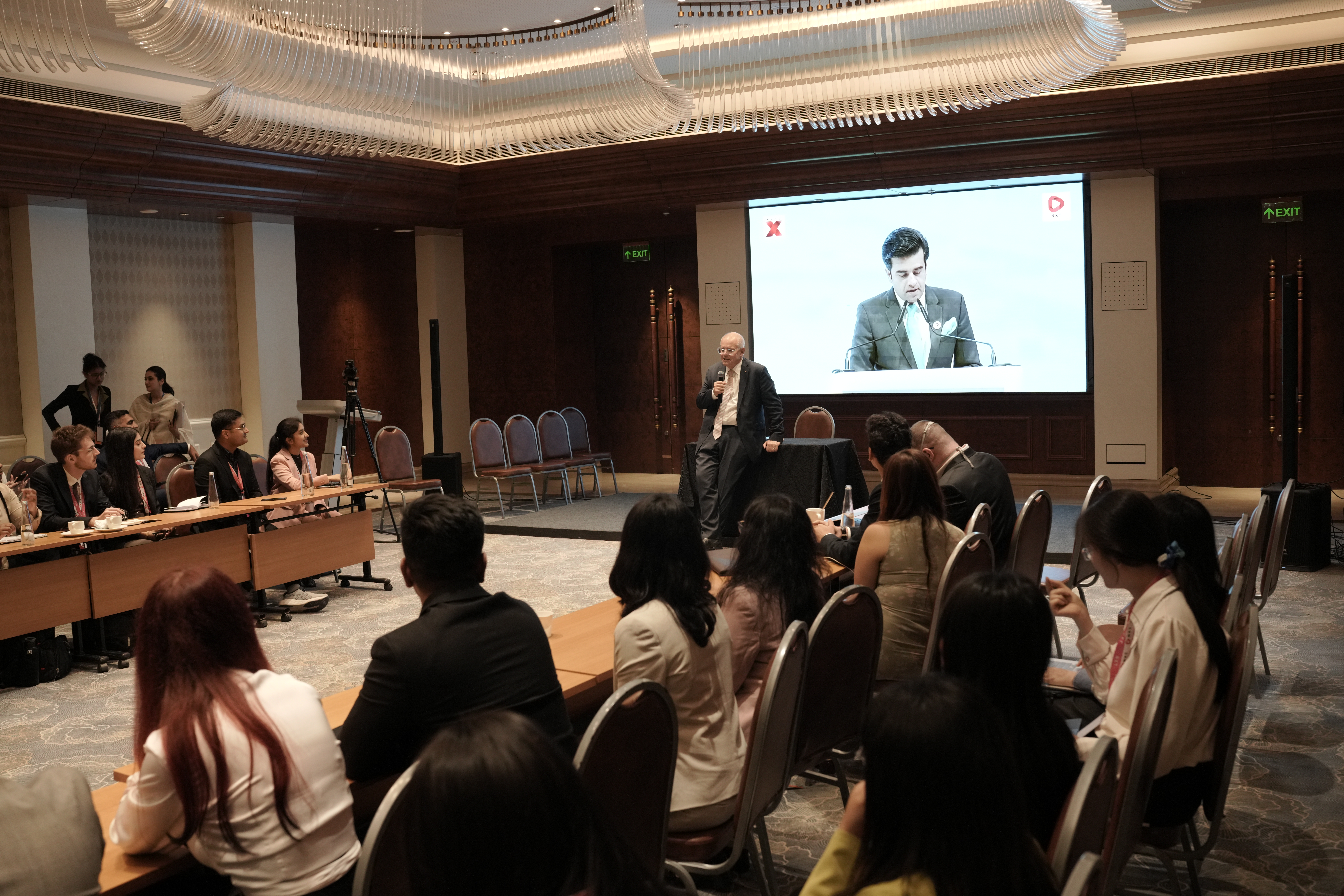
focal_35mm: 35
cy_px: 448
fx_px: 1307
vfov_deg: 37.9
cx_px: 672
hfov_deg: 54.4
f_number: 4.5
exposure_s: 1/125
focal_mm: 35
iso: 2000
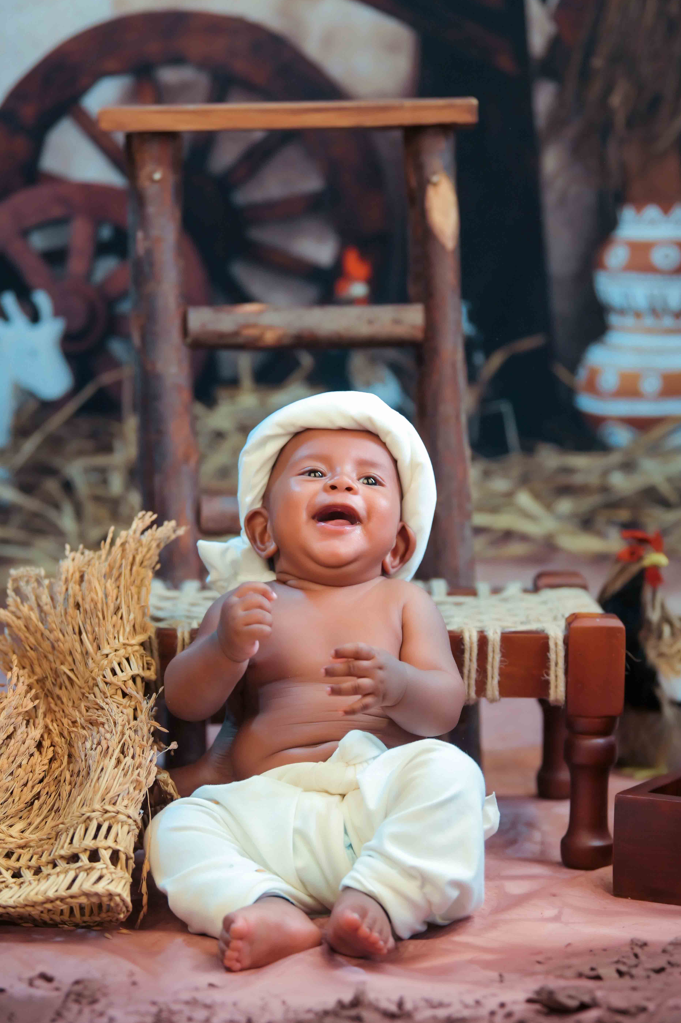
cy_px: 484
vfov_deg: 21.9
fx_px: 2642
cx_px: 333
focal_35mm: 93
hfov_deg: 14.7
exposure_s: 1/160
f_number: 2.8
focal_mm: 86
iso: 1250
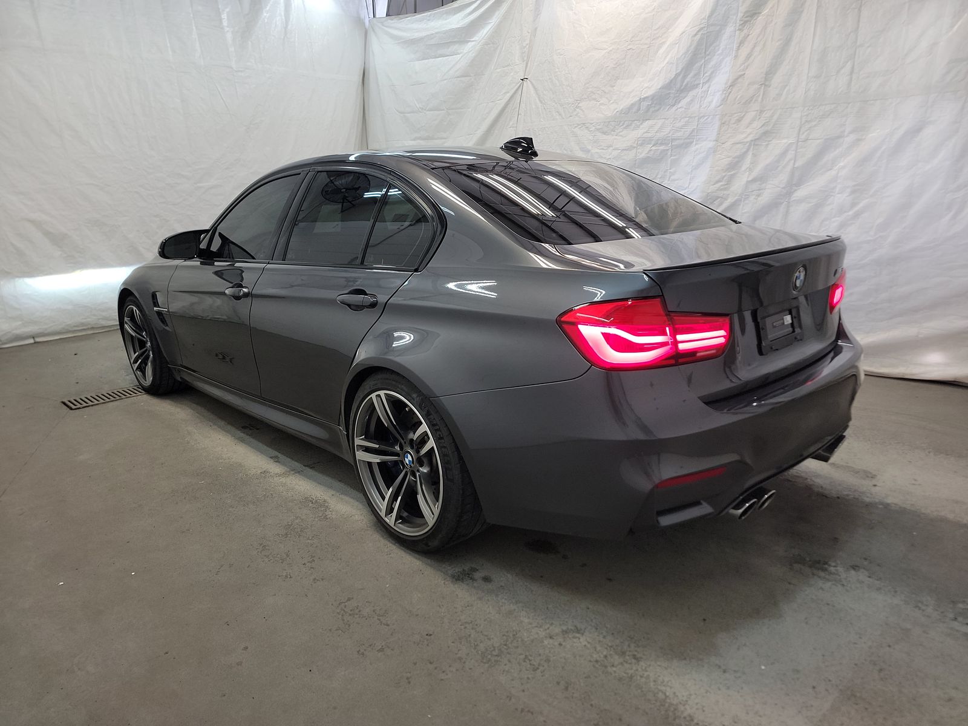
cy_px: 363
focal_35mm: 24
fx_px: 671
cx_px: 484
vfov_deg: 56.8
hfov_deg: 71.6
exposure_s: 1/59
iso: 90
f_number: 1.8
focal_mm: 6.7
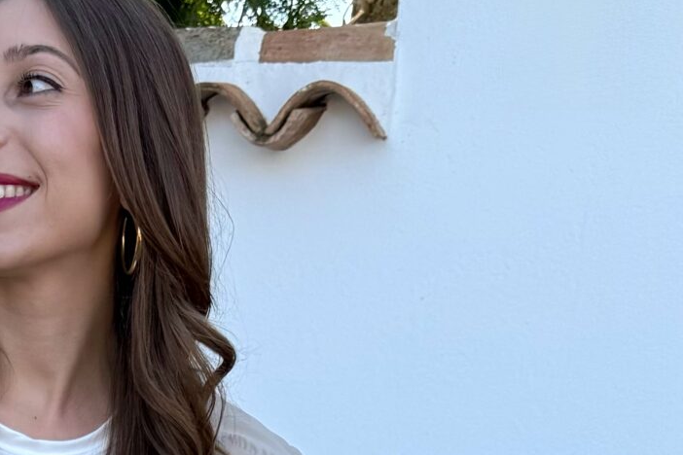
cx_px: -18
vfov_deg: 12.1
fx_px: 1726
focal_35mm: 91
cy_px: 1085
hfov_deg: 21.5
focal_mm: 6.76
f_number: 1.78
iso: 80
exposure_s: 1/612
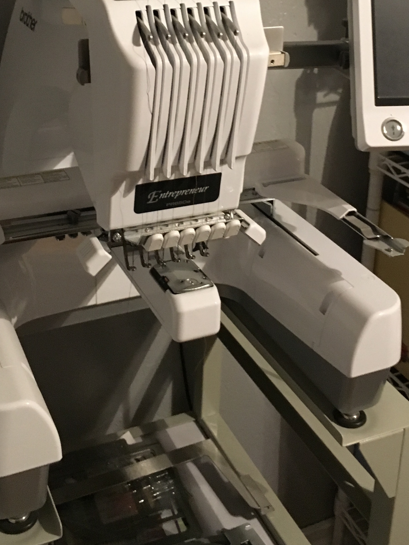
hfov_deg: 29.7
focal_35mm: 49
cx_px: 195
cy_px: 121
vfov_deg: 37.7
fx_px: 772
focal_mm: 4.15
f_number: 2.2
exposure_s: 1/15
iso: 400
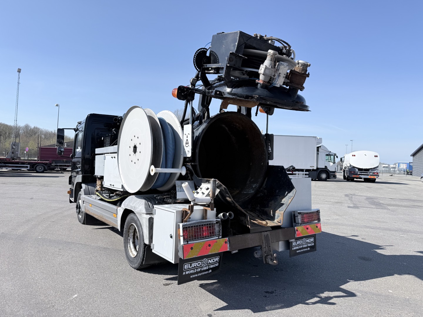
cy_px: 158
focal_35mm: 24
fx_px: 293
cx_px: 212
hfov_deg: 71.6
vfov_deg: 56.8
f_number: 1.78
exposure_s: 1/3021
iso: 80
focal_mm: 6.76
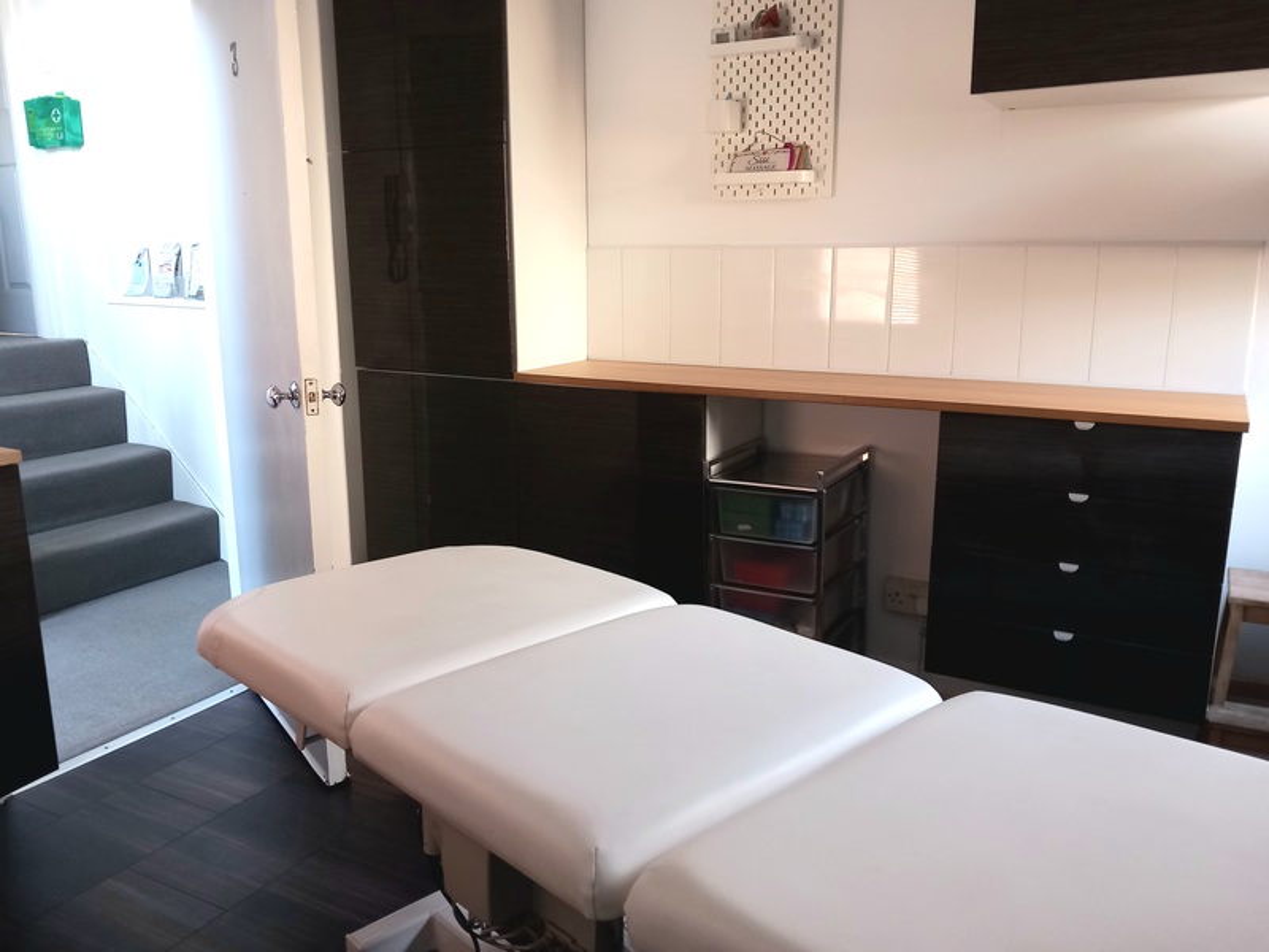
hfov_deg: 65.3
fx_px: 990
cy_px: 476
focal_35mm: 27
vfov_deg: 51.4
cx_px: 634
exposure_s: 1/25.1
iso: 200
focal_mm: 4
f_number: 1.8
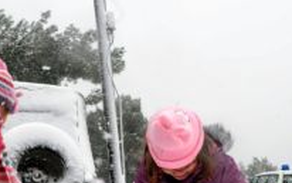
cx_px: 128
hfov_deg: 27.1
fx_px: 605
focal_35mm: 76
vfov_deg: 16.8
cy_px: 186
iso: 500
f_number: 9
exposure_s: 1/200
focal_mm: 24
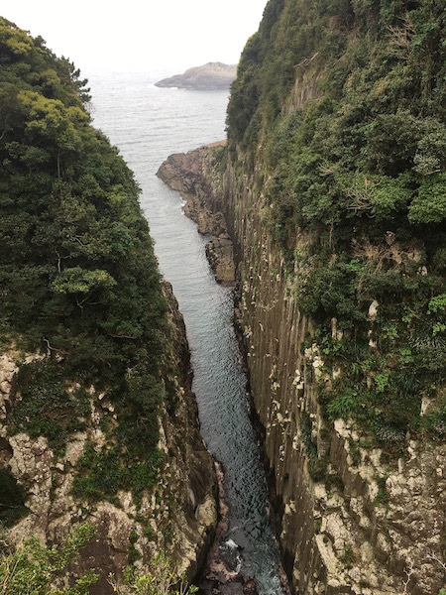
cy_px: 298
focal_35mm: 29
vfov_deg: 61.7
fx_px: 498
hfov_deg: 48.2
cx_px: 223
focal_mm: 4.15
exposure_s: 1/191
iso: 25
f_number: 2.2
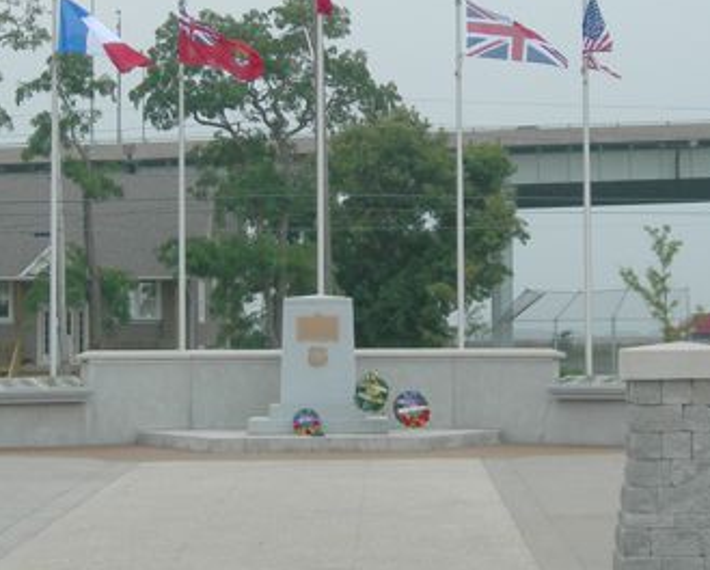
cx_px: 346
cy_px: 185
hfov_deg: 17.0
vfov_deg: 13.6
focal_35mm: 113
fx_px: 2377
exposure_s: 1/162
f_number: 5.9
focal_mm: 12.7
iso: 50
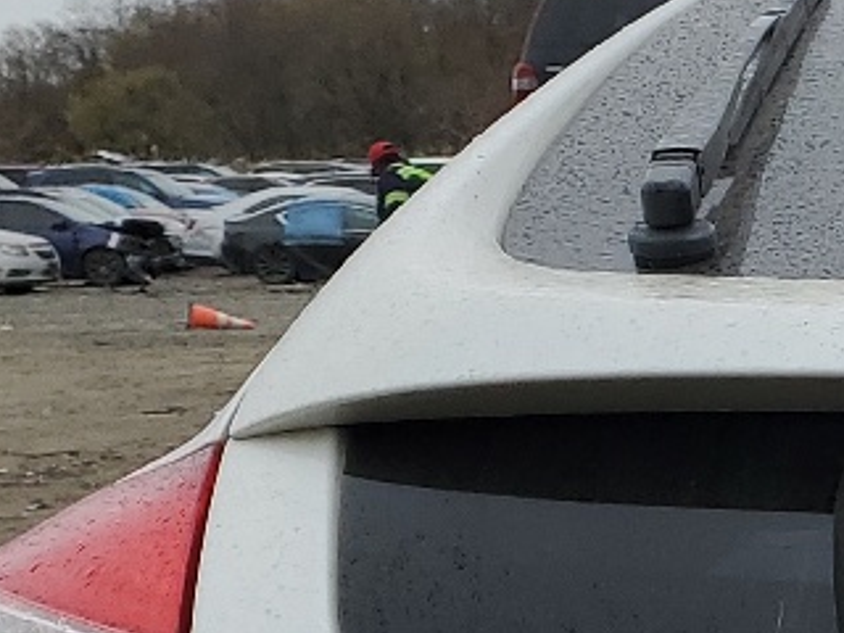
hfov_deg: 13.7
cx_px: 1466
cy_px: 1037
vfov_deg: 10.9
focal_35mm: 130
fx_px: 3170
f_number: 1.5
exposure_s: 1/400
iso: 50
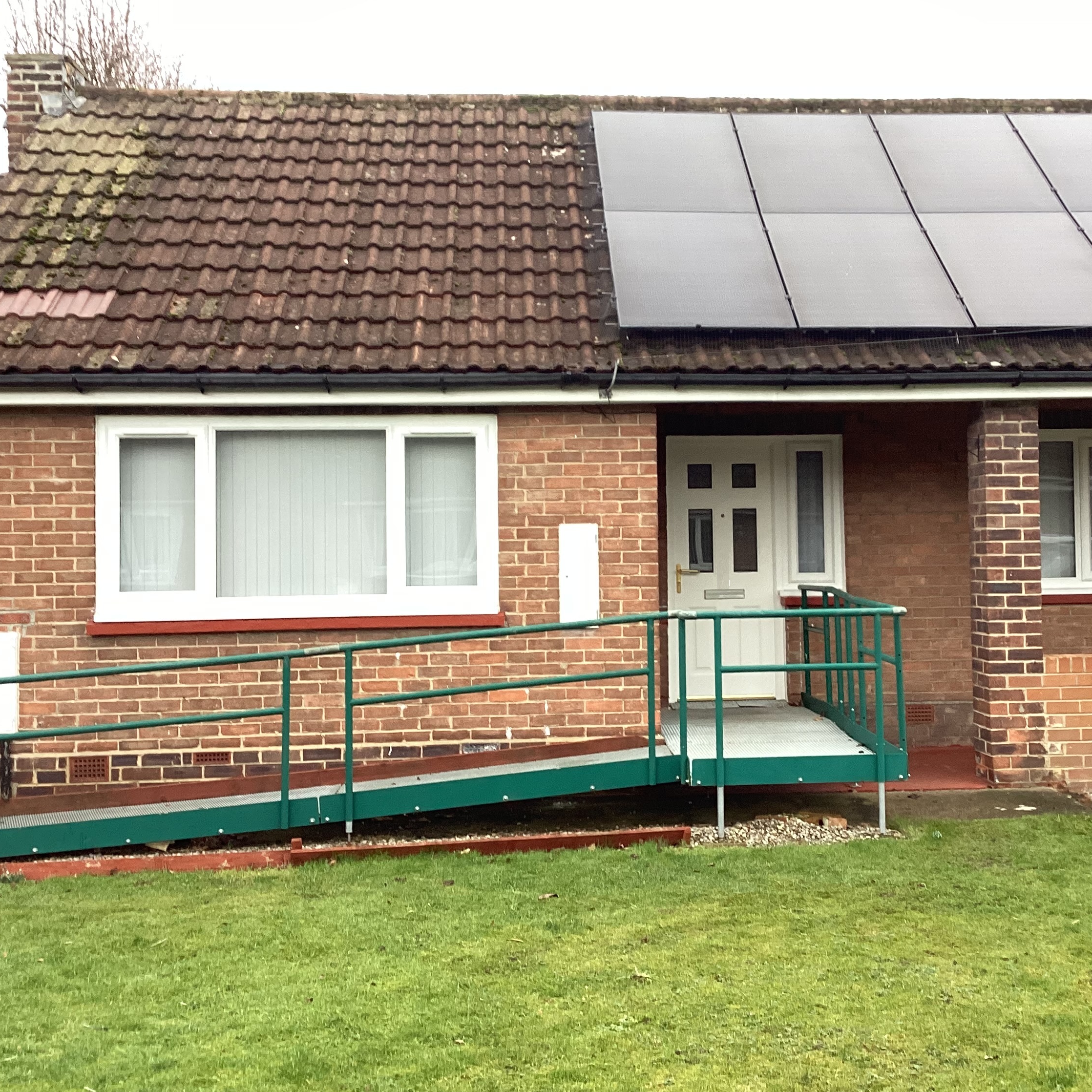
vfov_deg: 41.8
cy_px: 512
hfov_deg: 41.7
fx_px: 1428
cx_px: 643
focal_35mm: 40
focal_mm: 3.3
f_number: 2.4
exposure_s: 1/50
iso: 160
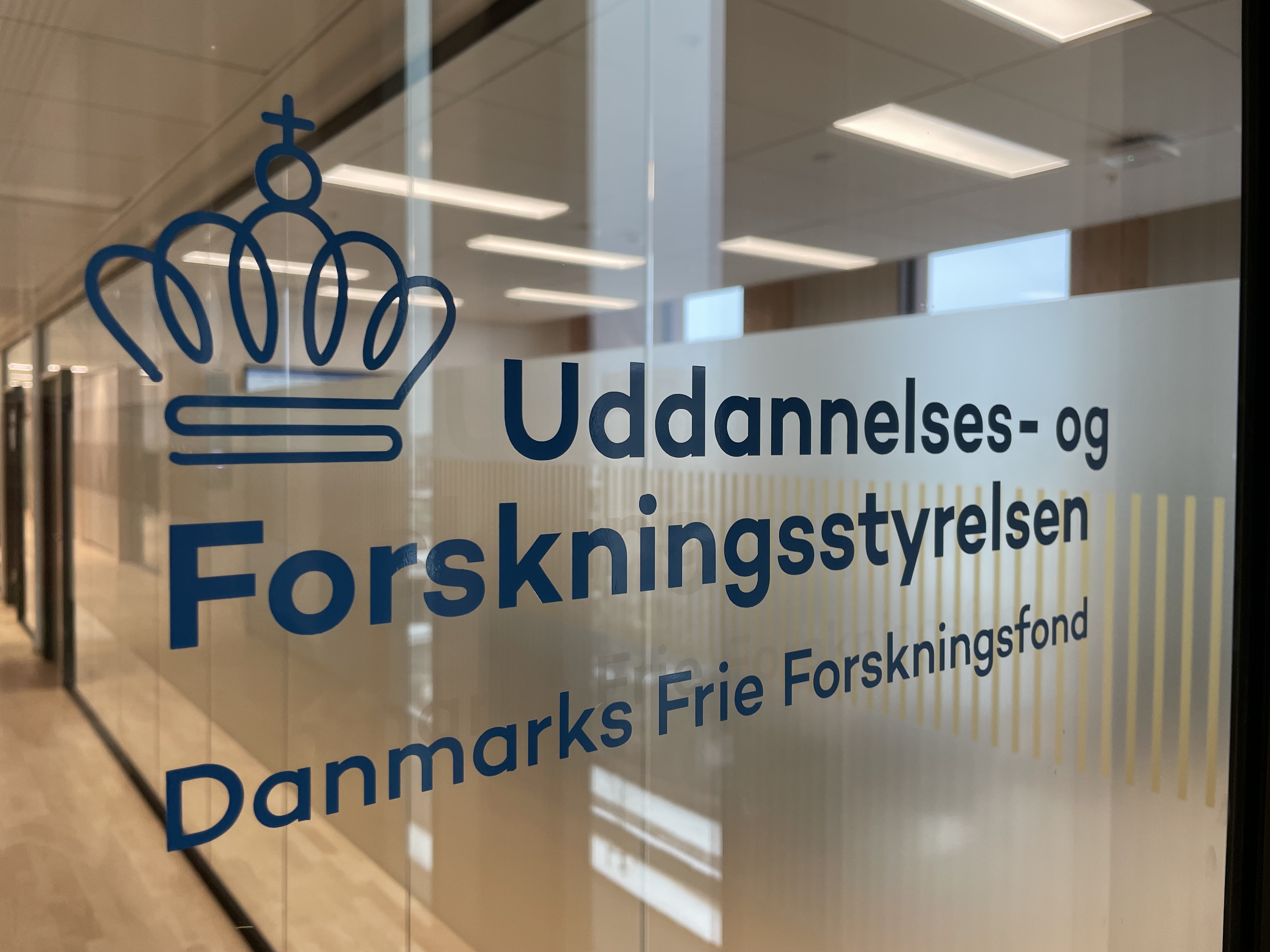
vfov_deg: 53.1
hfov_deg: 67.3
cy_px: 476
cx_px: 635
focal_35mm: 26
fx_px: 954
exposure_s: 1/60
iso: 64
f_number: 1.6
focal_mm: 4.2
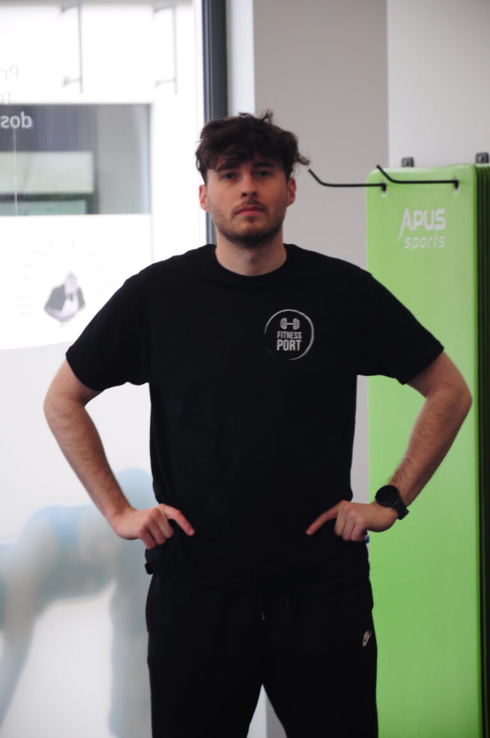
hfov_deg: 9.9
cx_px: 245
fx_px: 2824
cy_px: 369
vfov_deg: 14.9
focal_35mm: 138
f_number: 5.6
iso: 200
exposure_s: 1/10
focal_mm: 92
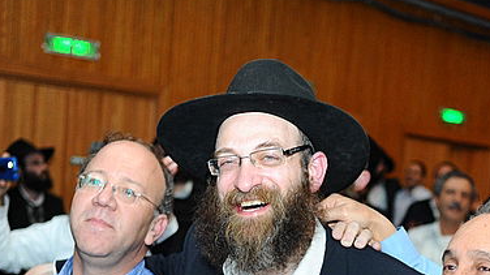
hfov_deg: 27.0
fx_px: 1013
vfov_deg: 14.9
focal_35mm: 78
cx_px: 341
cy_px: 338
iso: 1600
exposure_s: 1/125
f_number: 2.8
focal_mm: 35
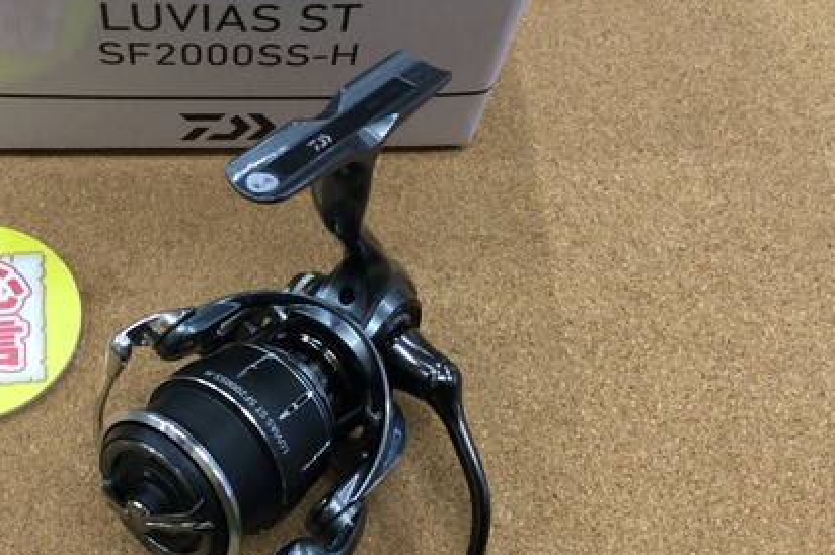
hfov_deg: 41.4
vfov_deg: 28.6
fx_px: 1089
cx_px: 282
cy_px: 310
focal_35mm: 47
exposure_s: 1/30
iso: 40
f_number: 2.4
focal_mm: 3.3
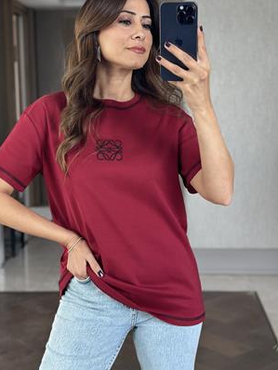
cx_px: 114
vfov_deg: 31.6
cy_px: 160
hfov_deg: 24.0
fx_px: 652
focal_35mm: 61
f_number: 1.78
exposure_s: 1/92
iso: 125
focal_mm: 6.86
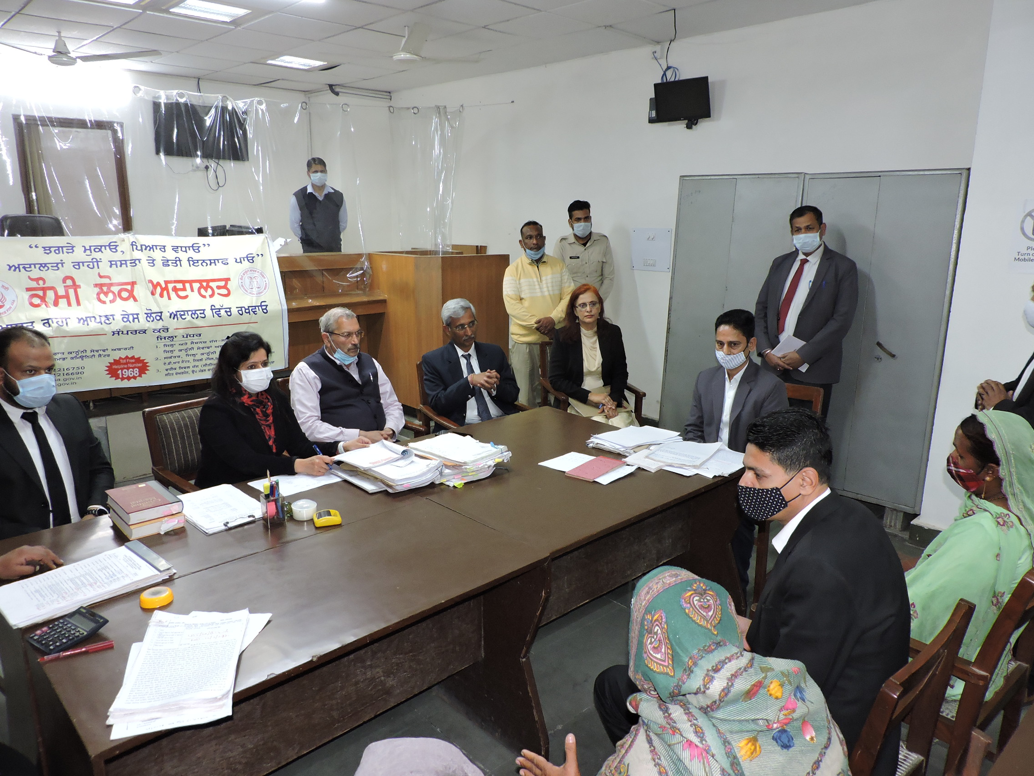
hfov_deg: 71.6
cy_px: 388
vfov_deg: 56.8
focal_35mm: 24
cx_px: 517
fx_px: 717
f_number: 3
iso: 360
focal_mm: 4.3
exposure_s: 1/40
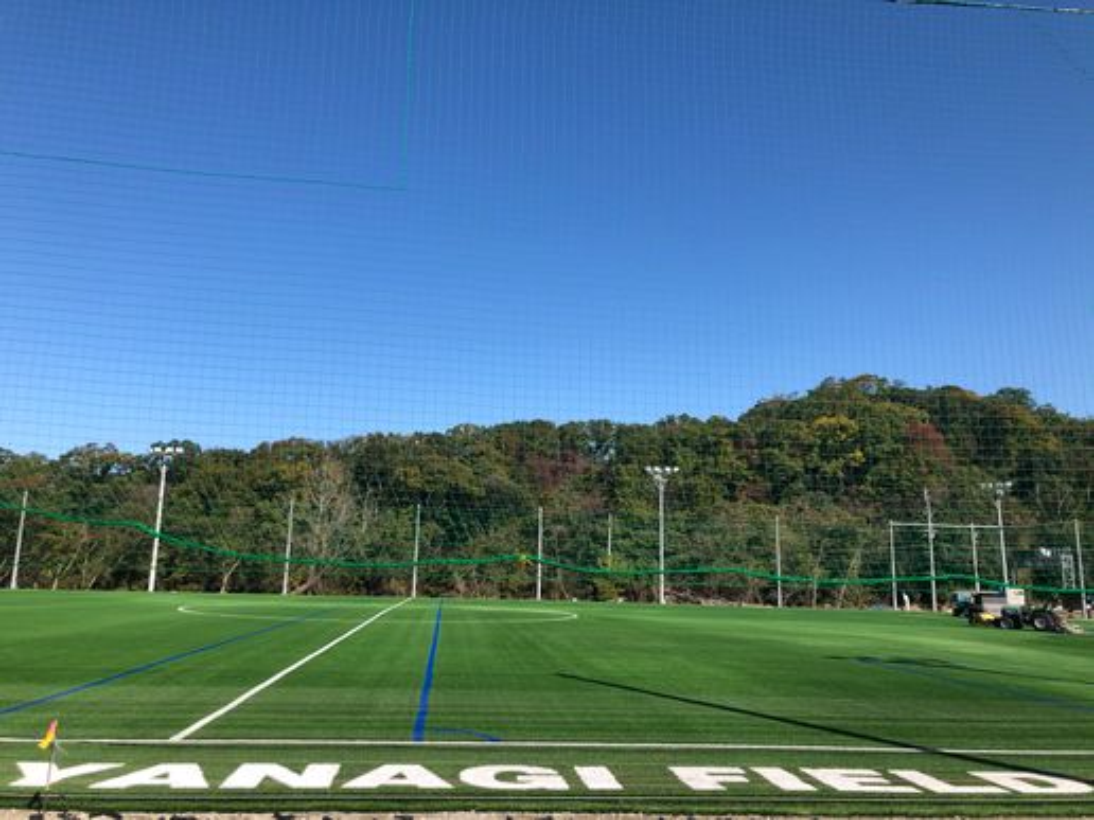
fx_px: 885
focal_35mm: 28
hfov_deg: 63.4
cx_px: 547
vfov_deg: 49.7
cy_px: 410
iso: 20
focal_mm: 4
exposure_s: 1/1799
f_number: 1.8
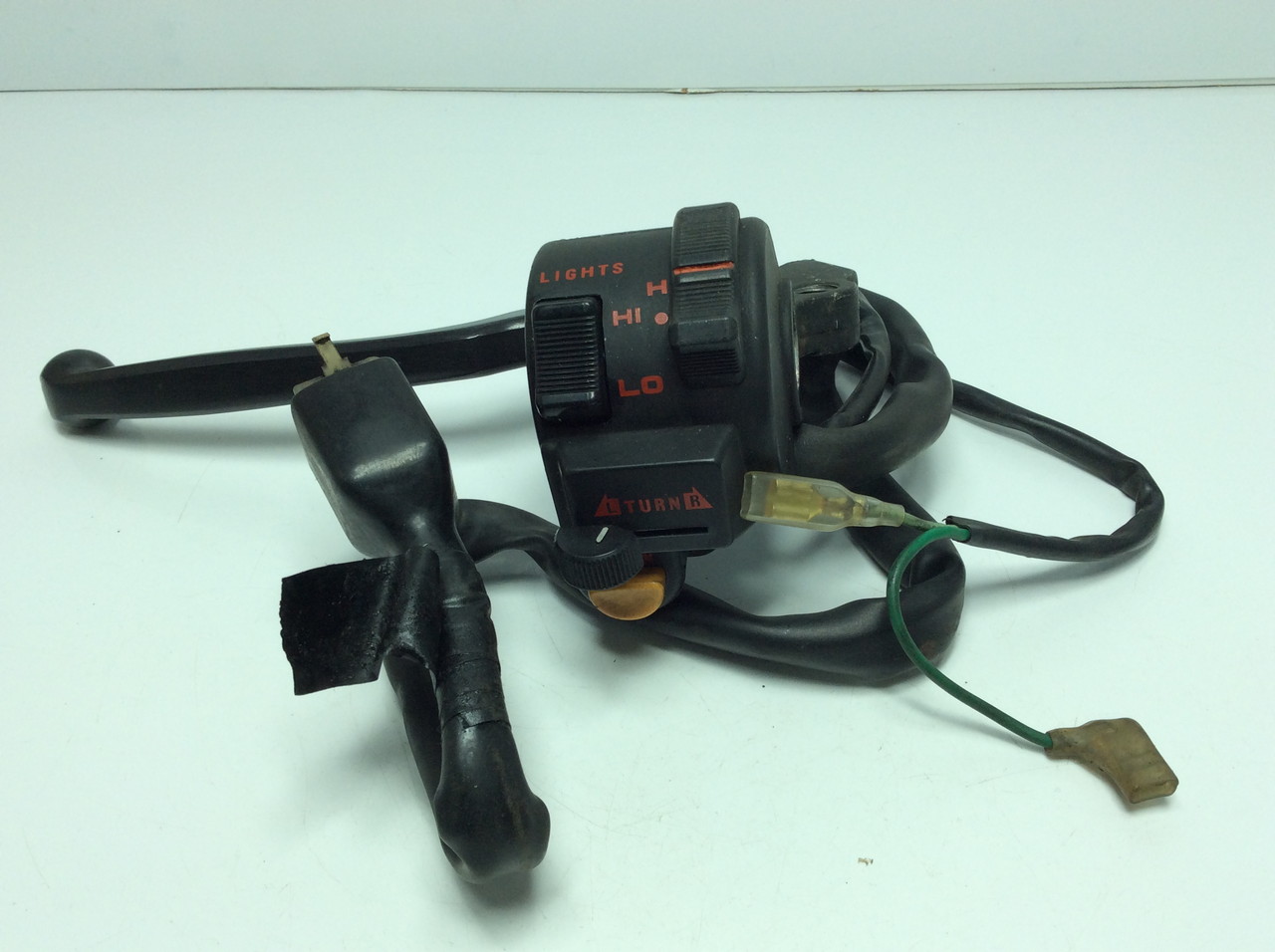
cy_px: 476
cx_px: 638
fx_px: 1177
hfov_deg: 56.9
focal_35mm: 32
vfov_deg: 44.1
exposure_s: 1/424
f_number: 2.4
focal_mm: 3.3
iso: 32
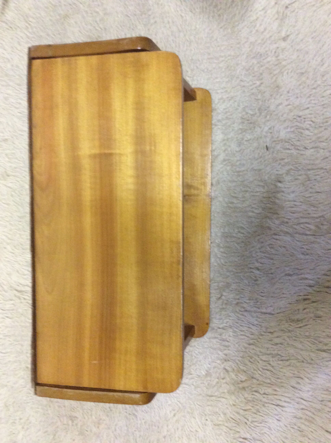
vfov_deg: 56.9
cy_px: 222
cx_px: 166
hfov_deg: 44.1
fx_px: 409
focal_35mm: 32
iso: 320
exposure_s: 1/20
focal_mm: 3.3
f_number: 2.4
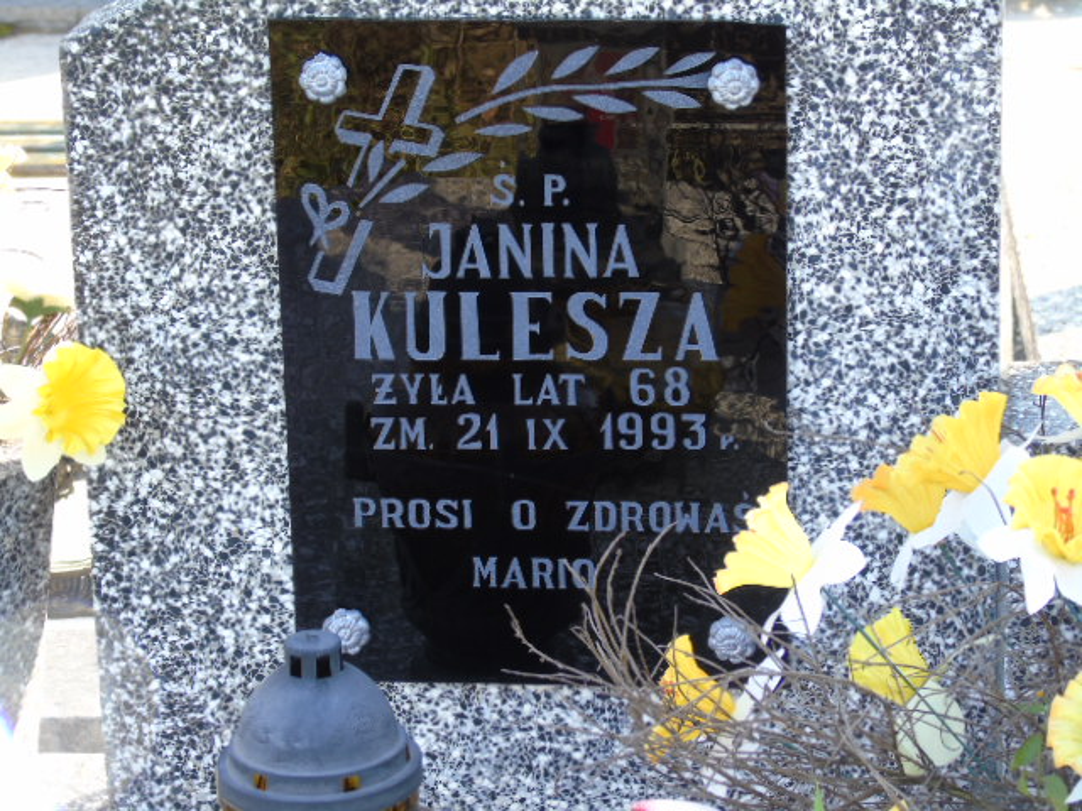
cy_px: 406
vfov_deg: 12.0
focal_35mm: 124
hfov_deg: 15.9
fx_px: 3876
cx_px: 541
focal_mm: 22
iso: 80
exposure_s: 1/30
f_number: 4.6
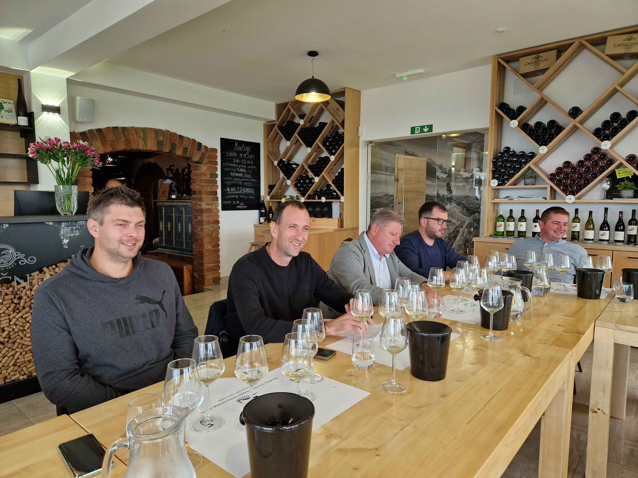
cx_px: 319
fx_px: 424
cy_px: 239
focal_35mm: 23
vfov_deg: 58.9
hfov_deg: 73.9
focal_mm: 5.4
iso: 125
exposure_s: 1/100
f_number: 1.8
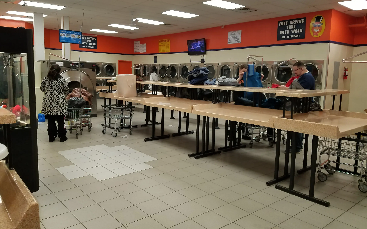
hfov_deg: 66.5
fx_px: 280
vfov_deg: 44.4
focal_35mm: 28
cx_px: 183
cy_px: 99
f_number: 1.7
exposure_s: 1/120
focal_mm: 4.2
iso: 200
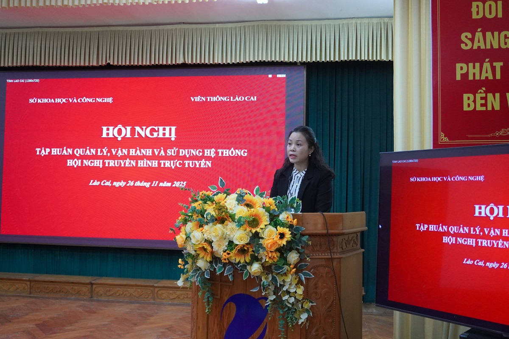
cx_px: 254
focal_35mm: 36
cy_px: 170
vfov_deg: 36.9
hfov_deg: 53.1
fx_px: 509
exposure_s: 1/160
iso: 2500
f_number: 4.5
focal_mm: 24
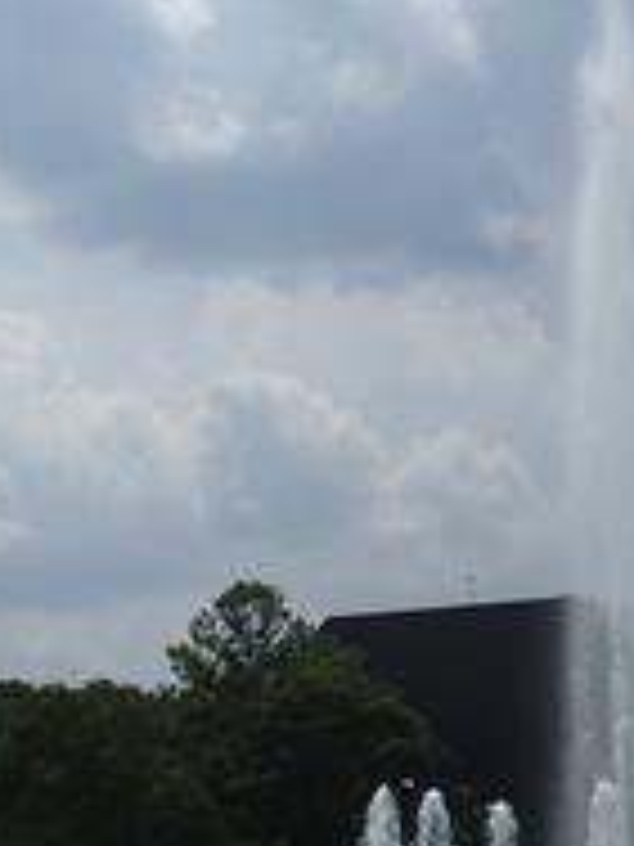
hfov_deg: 14.3
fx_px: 2515
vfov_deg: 19.1
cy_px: 418
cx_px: 517
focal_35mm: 103
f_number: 11
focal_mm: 7.9
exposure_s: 1/400
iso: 100
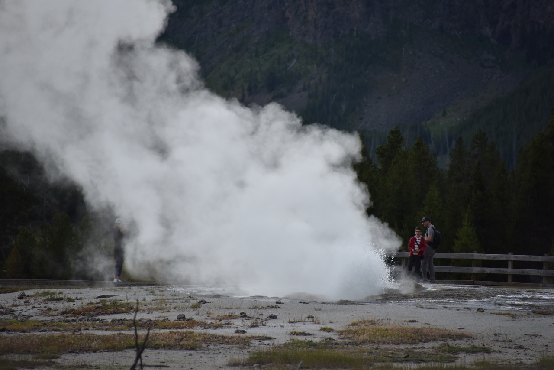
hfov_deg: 6.9
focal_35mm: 300
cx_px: 277
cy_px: 185
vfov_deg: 4.6
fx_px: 4617
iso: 640
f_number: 5.6
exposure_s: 1/640
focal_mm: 300
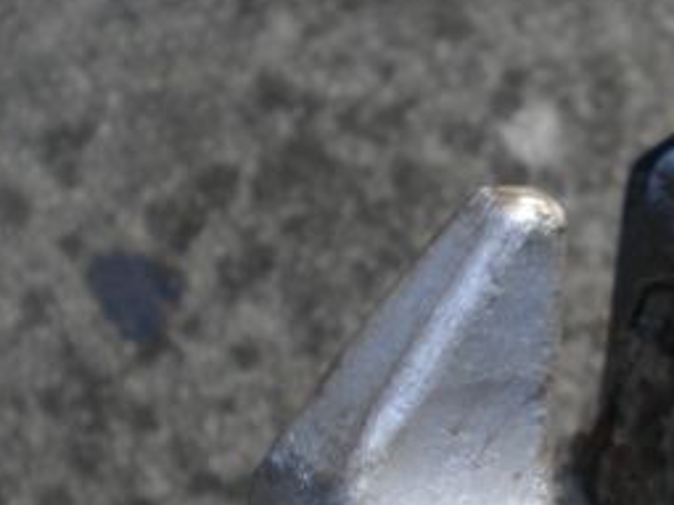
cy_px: 299
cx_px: 484
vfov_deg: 16.8
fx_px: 1713
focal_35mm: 88
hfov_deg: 22.1
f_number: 3.1
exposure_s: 1/70
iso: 80
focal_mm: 6.3
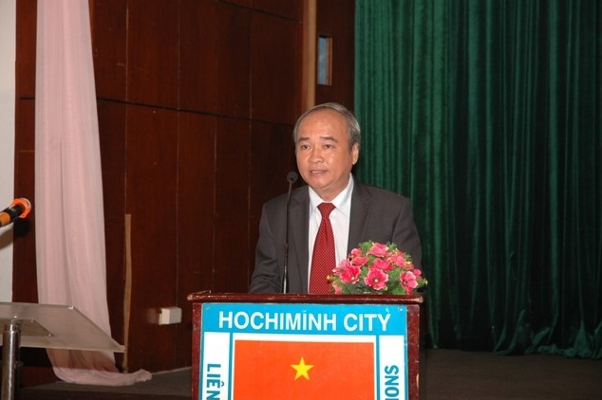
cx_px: 300
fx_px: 1772
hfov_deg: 19.3
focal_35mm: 106
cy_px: 201
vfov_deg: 12.9
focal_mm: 70
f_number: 5
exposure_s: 1/50
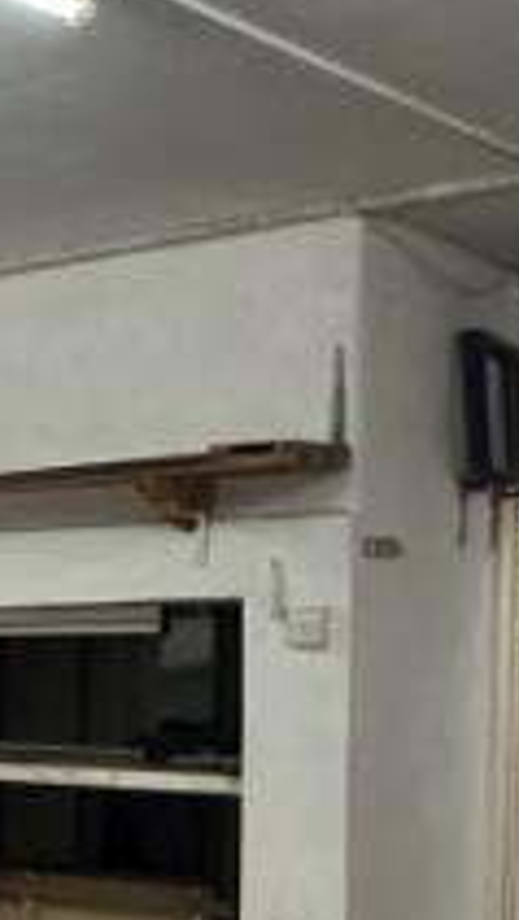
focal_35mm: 74
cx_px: -323
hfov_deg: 14.9
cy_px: 807
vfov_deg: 27.7
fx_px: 1807
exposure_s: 1/50
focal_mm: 2.22
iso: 320
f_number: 2.2
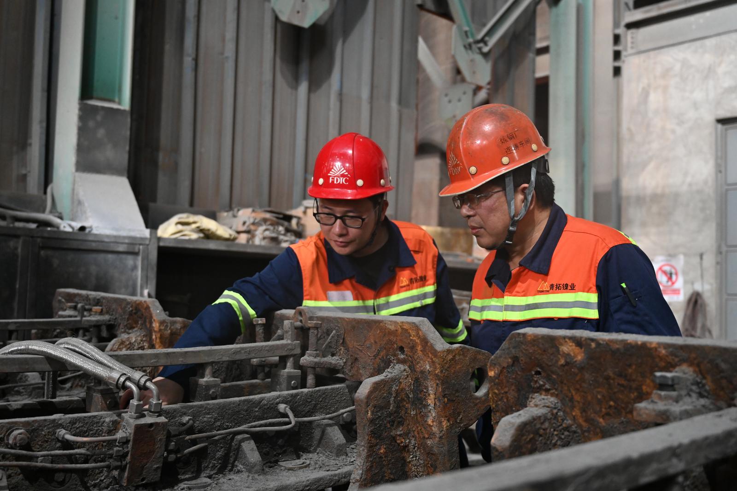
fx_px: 778
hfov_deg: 50.7
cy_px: 246
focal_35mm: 38
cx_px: 368
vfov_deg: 35.1
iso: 3200
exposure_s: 1/80
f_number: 4
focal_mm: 38
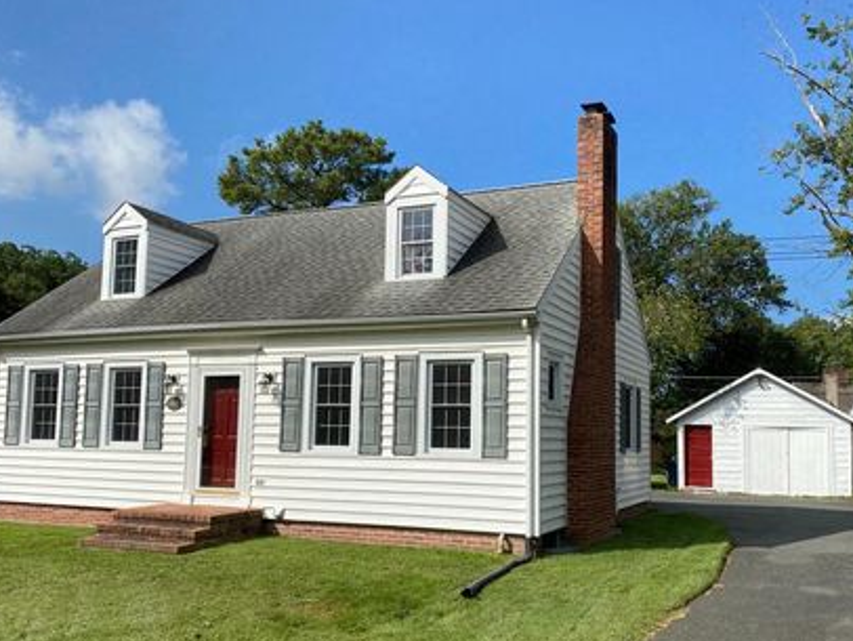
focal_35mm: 32
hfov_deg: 56.6
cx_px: 477
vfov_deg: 44.0
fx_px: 789
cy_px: 375
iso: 32
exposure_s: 1/4274
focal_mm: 4.25
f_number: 1.8
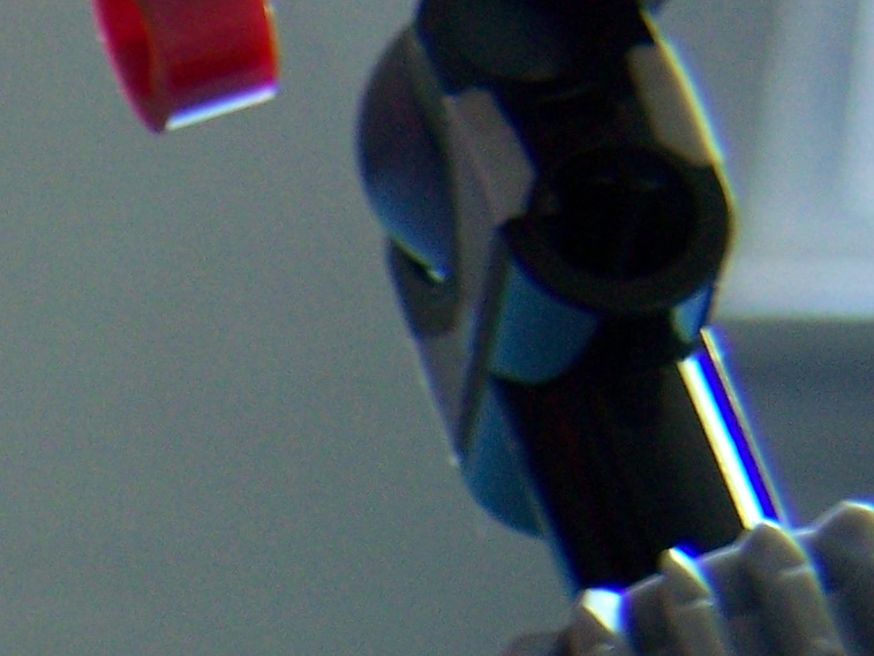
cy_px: 1177
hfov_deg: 12.8
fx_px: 3586
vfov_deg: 9.9
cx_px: -636
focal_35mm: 142
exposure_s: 1/8
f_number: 2.8
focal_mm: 6.3
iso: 160
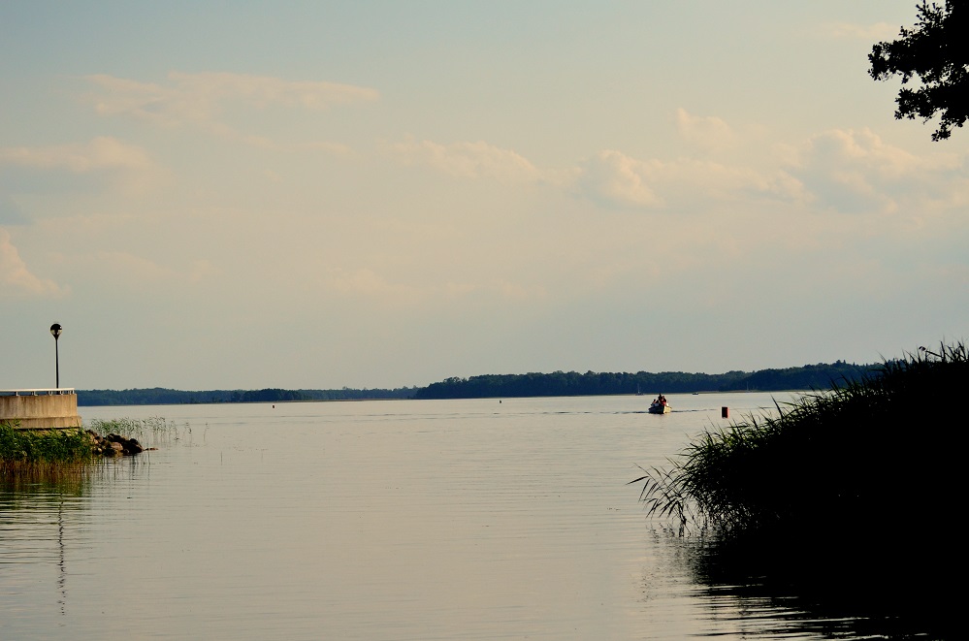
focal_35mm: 105
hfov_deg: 19.5
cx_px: 484
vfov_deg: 13.0
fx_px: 2820
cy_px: 320
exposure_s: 1/8000
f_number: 4.5
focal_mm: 70
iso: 720
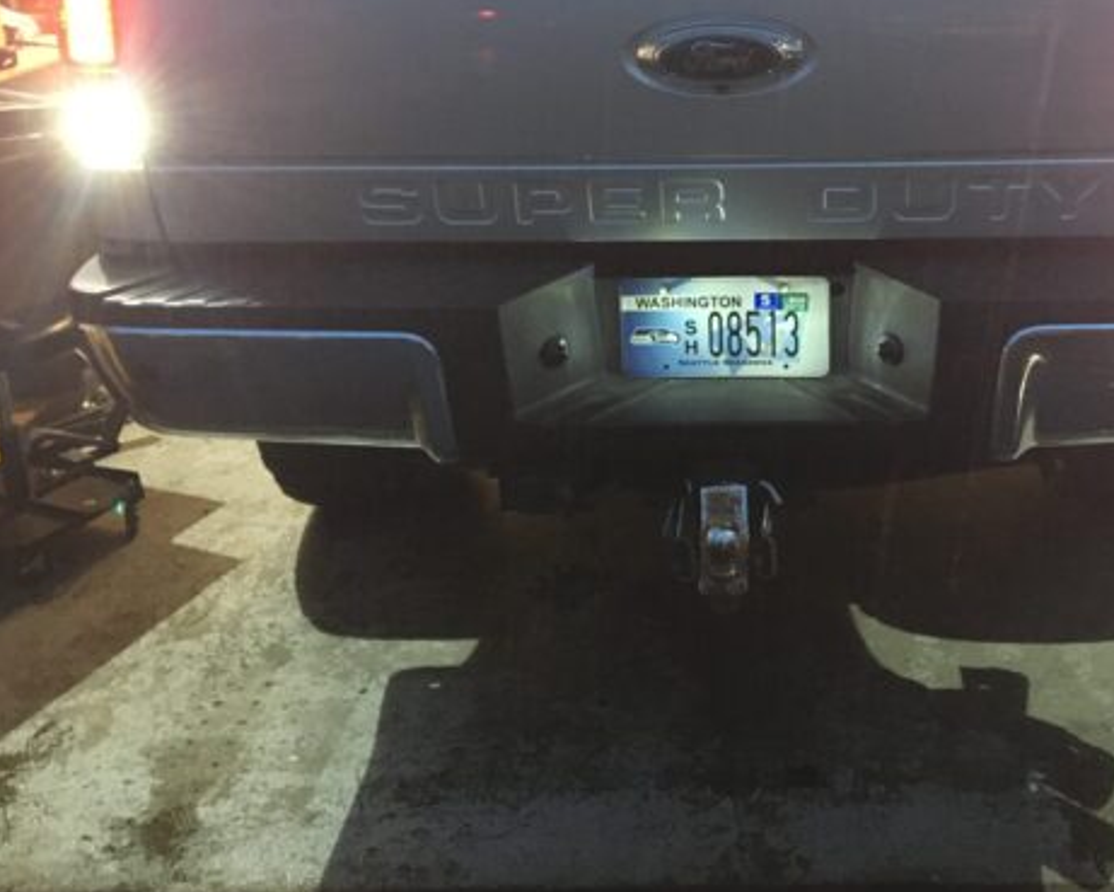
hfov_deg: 42.3
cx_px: 744
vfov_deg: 34.7
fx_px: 1418
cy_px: 320
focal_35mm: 43
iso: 250
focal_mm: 4.15
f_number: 2.2
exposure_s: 1/15
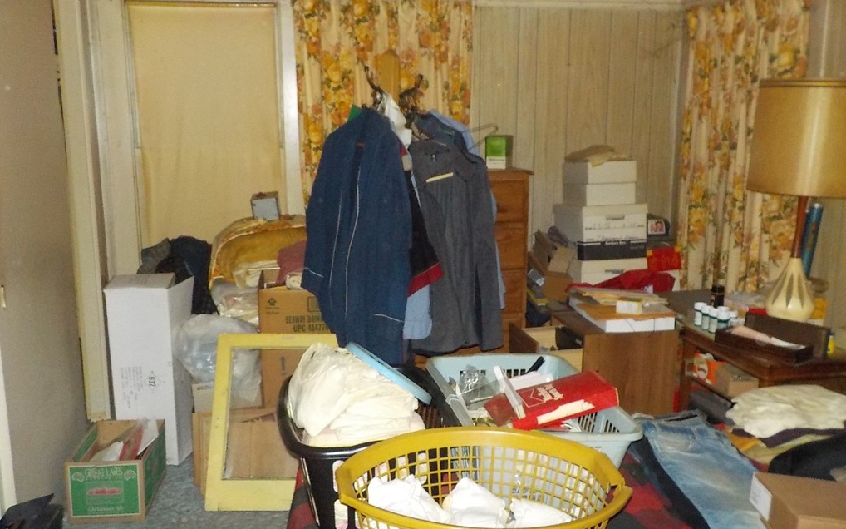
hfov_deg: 59.7
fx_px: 738
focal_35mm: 32
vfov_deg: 39.4
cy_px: 254
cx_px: 422
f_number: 3.3
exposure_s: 1/4
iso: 800
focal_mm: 4.1
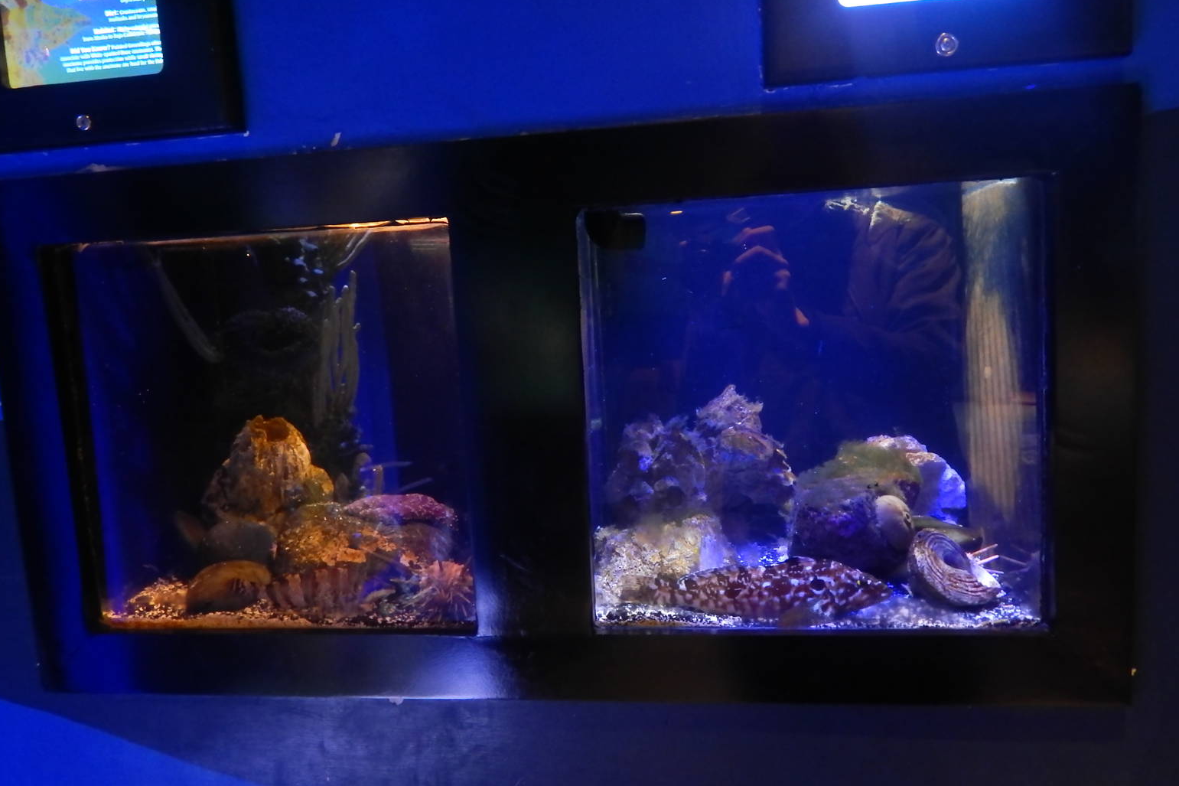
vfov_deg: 47.9
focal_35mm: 27
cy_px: 377
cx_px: 569
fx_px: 884
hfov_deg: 67.4
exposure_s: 1/8
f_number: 3.1
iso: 1600
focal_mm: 4.5
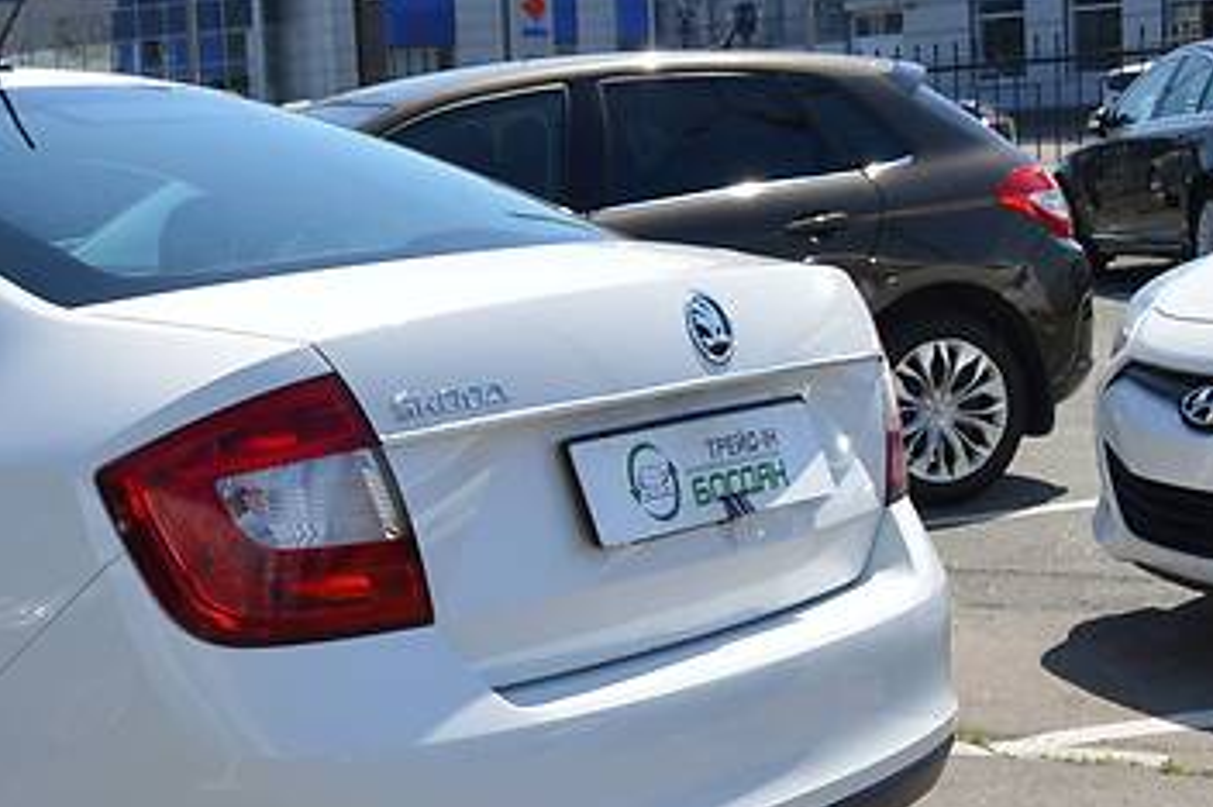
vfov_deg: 18.0
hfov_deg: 25.1
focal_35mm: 75
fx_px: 2525
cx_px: -117
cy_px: 631
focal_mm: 22
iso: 100
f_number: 8
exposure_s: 1/250
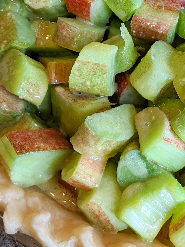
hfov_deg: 20.2
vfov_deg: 26.2
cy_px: 26
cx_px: 154
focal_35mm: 72
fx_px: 513
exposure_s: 1/120
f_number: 1.8
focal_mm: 4.44
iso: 62
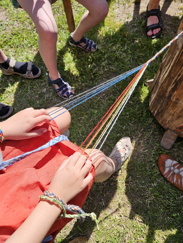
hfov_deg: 58.9
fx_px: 162
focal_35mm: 23
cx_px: 92
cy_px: 122
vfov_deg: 73.9
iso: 25
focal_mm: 5.4
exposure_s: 1/950
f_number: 1.8
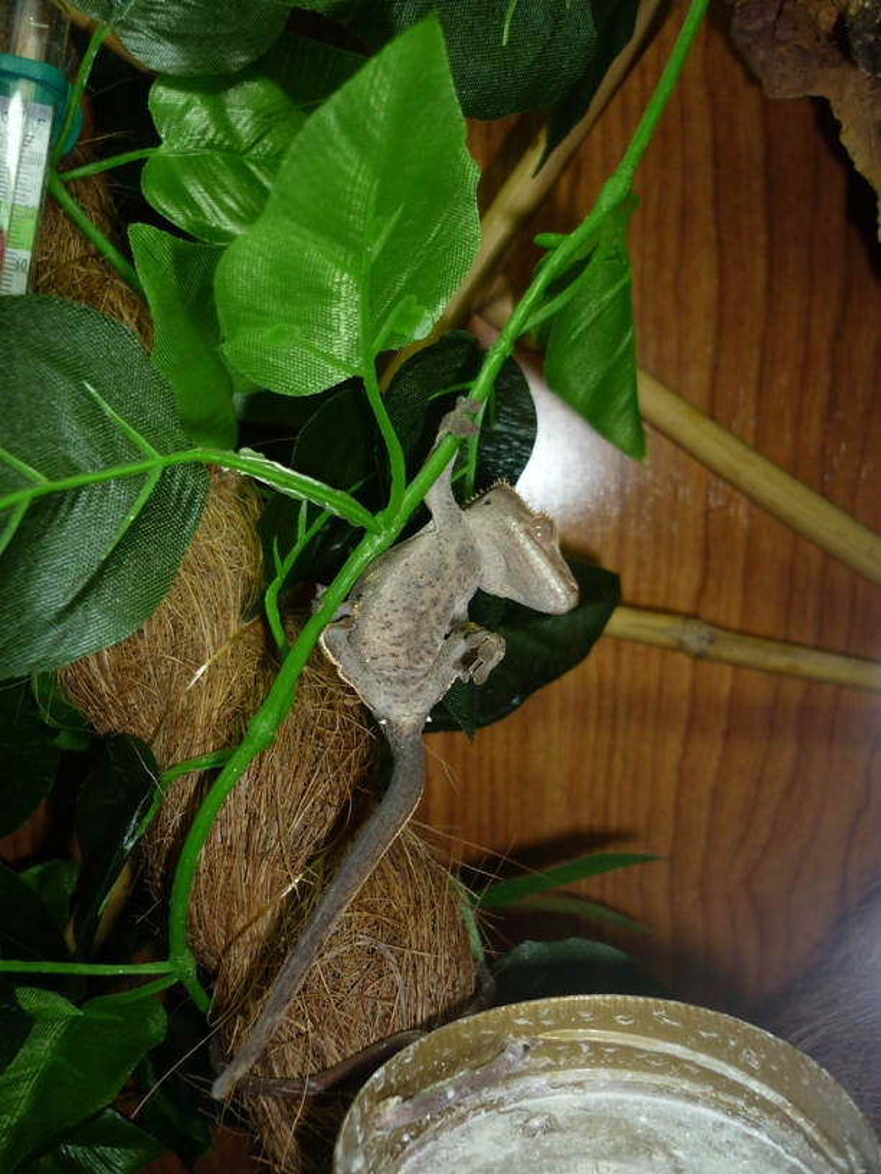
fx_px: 1120
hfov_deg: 42.9
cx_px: 440
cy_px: 587
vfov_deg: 55.4
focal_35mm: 33
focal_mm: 5.5
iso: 100
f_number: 2.8
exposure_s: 1/30
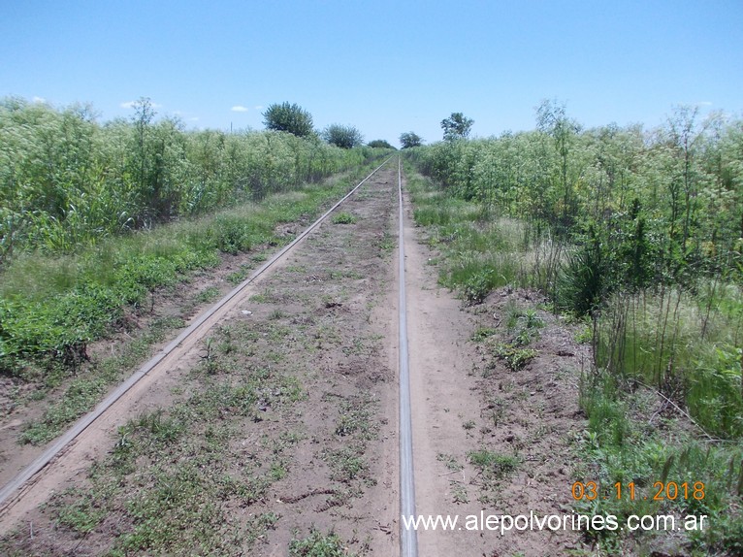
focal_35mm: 28
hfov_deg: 63.5
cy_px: 278
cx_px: 372
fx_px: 601
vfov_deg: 49.7
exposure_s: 1/320
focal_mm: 4
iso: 80
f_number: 5.4
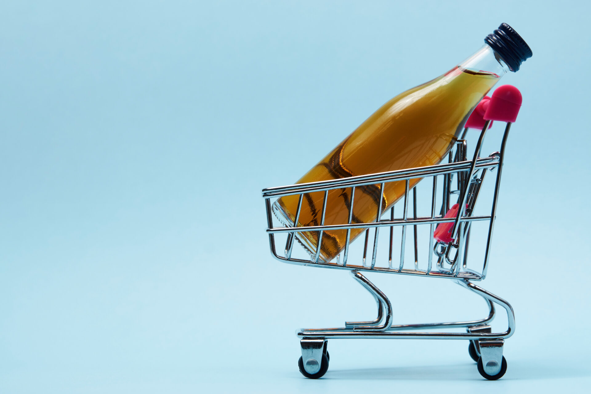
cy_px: 197
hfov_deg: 18.2
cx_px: 296
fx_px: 1847
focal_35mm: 112
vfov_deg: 12.2
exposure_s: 1/125
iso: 100
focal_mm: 75
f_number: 7.1
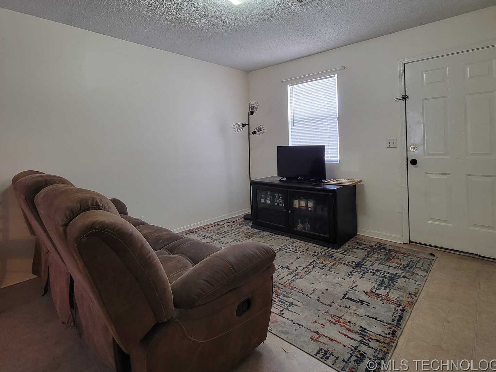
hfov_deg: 91.0
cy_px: 136
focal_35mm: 17
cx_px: 250
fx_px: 244
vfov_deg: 73.3
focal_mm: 2.2
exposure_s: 1/60
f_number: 2.2
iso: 200
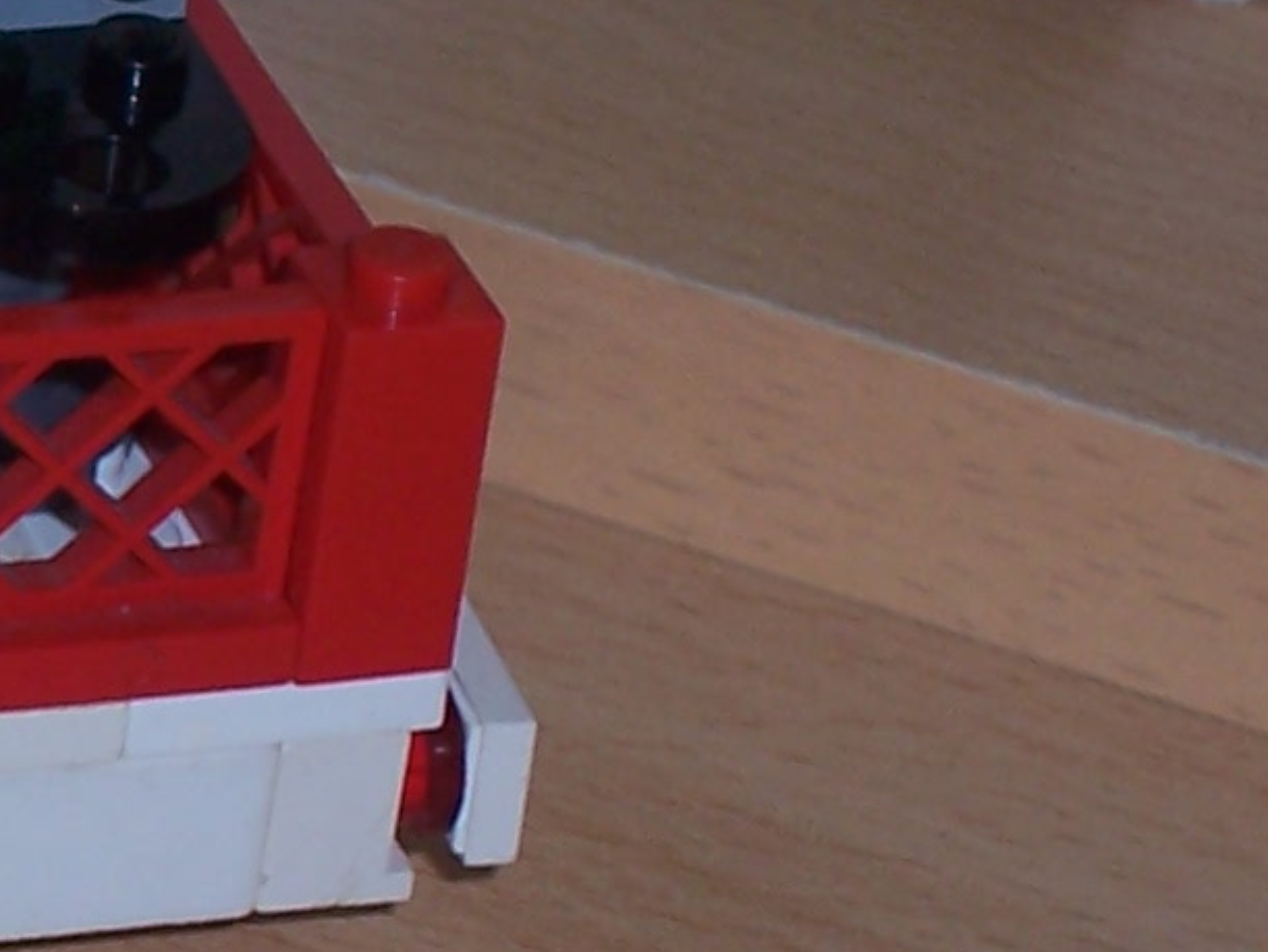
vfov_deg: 4.8
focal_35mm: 309
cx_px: -1063
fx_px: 11325
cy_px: 400
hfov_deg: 6.3
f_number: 4.1
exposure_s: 1/90
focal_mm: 13.5
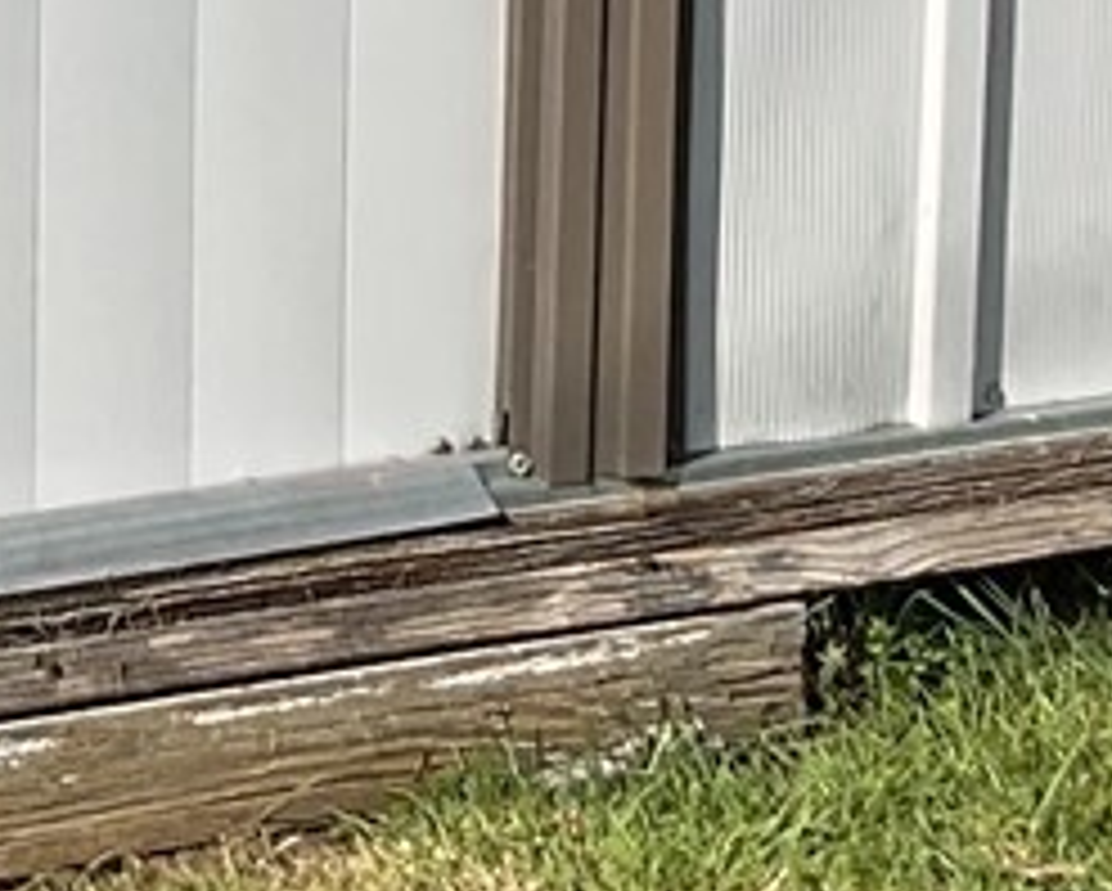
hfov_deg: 10.2
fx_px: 6027
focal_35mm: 183
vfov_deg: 8.0
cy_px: -990
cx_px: -495
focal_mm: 3
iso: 16
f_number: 1.8
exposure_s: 1/2538
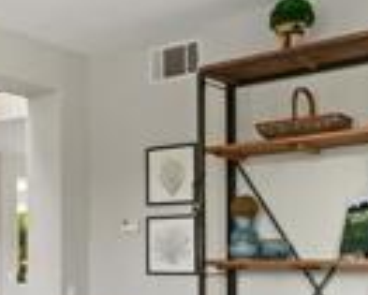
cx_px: 51
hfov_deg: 28.6
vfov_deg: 23.3
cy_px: 257
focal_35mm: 64
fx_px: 698
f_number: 8
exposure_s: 1/3
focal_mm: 14
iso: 320
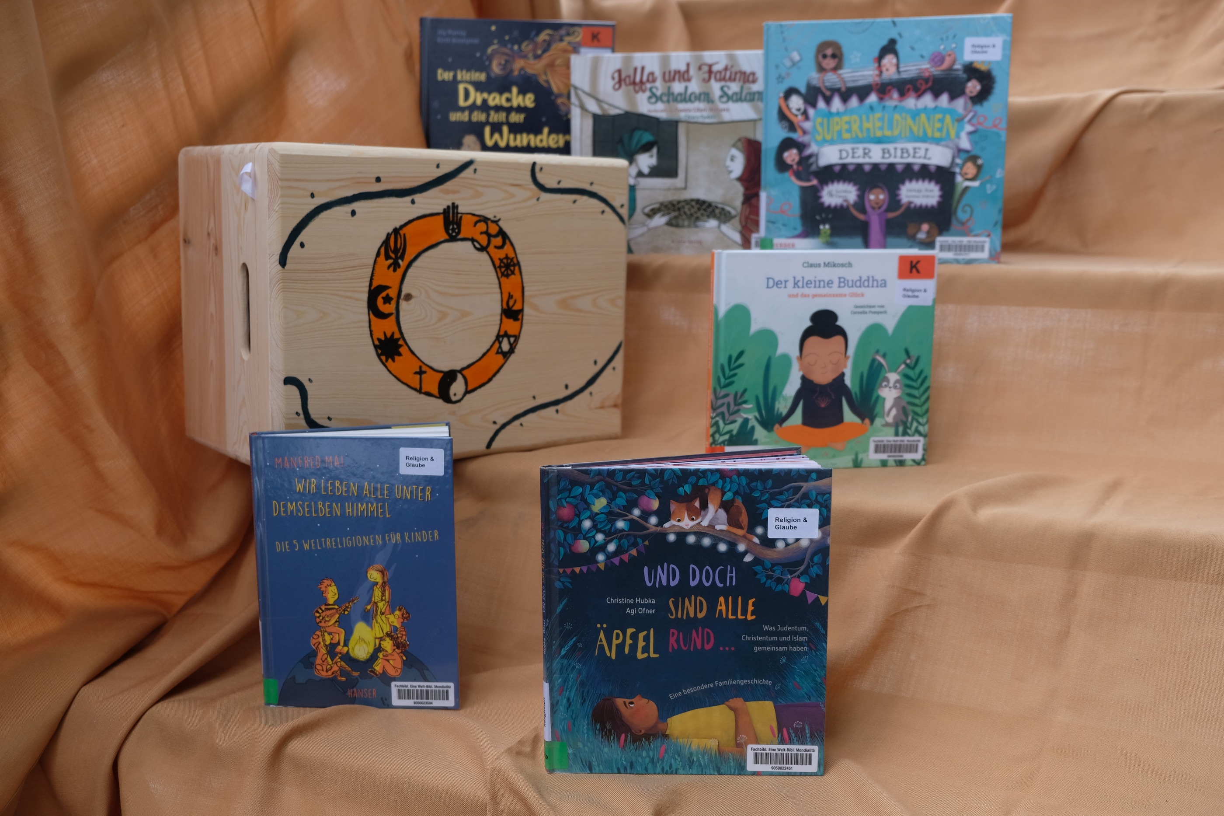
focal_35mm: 36
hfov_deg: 53.1
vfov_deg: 36.9
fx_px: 1224
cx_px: 612
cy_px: 408
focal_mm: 24.3
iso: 200
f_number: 3.2
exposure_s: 1/105
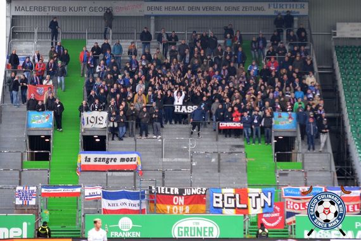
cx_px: 180
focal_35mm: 202
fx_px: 2030
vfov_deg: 6.8
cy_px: 120
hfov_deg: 10.2
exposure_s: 1/800
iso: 1000
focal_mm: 135
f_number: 3.2
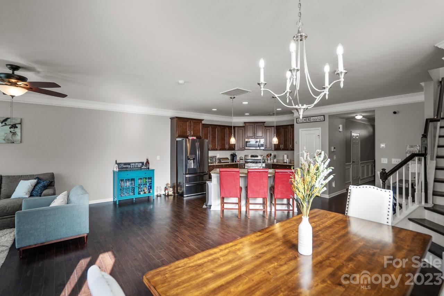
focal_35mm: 16
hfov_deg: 96.7
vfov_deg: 73.7
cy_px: 148
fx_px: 197
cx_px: 222
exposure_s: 1/160
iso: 400
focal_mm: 16
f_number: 4
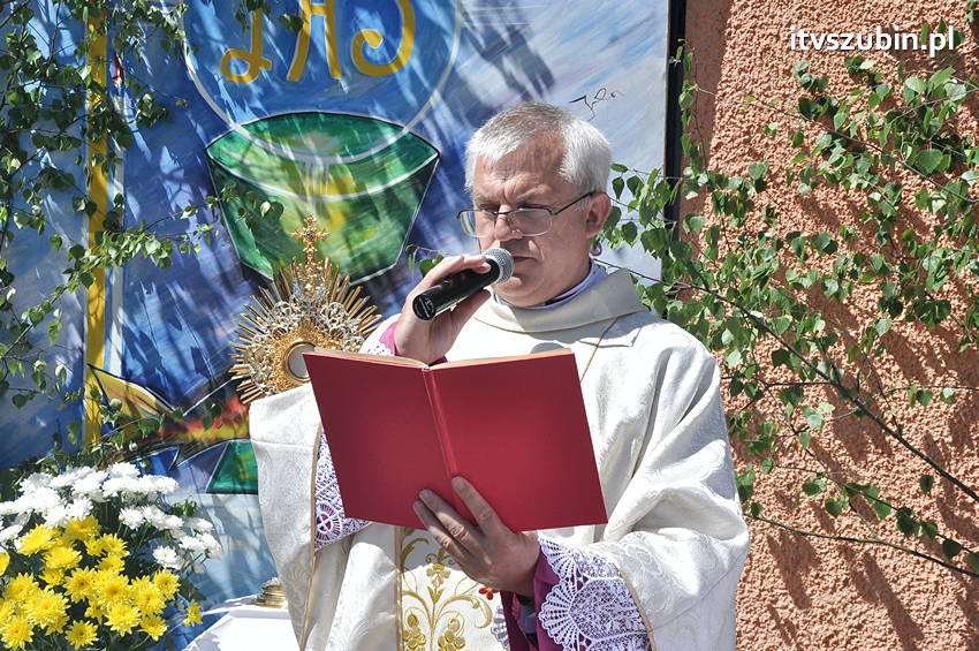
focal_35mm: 72
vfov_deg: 18.9
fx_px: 1956
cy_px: 326
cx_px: 490
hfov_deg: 28.1
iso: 400
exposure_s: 1/640
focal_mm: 48
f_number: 13
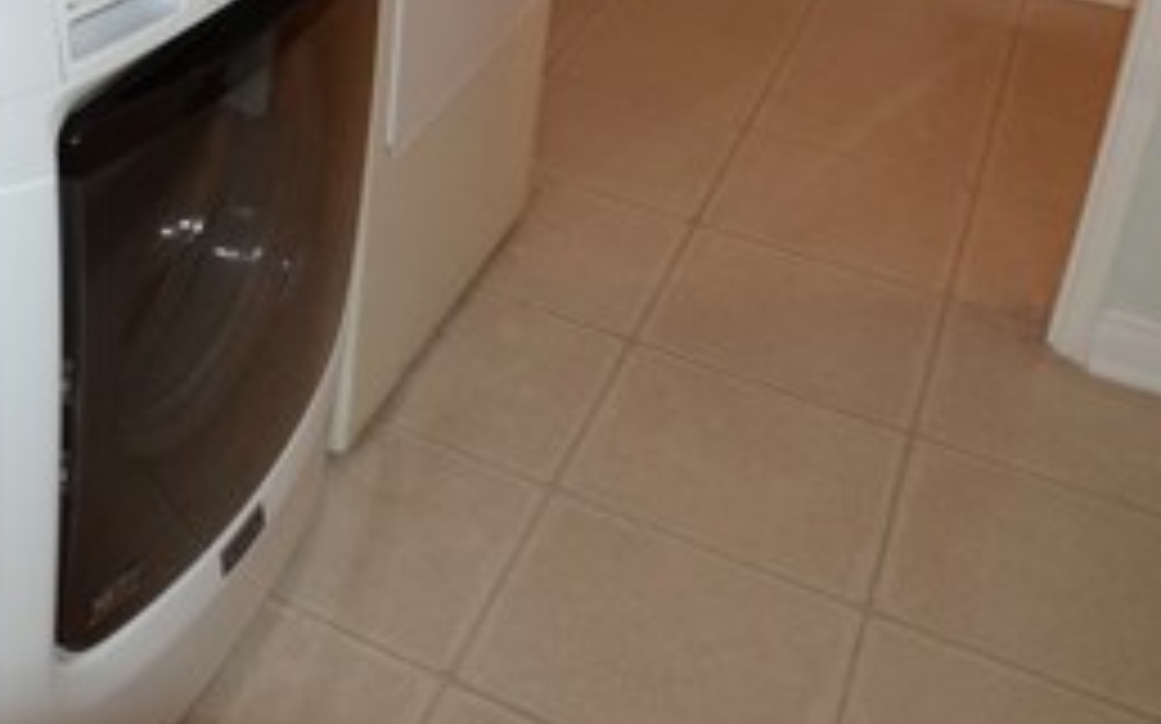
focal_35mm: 49
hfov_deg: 38.5
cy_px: -184
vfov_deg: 23.5
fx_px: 1558
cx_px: 153
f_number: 10
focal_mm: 13
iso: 800
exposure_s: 1/60
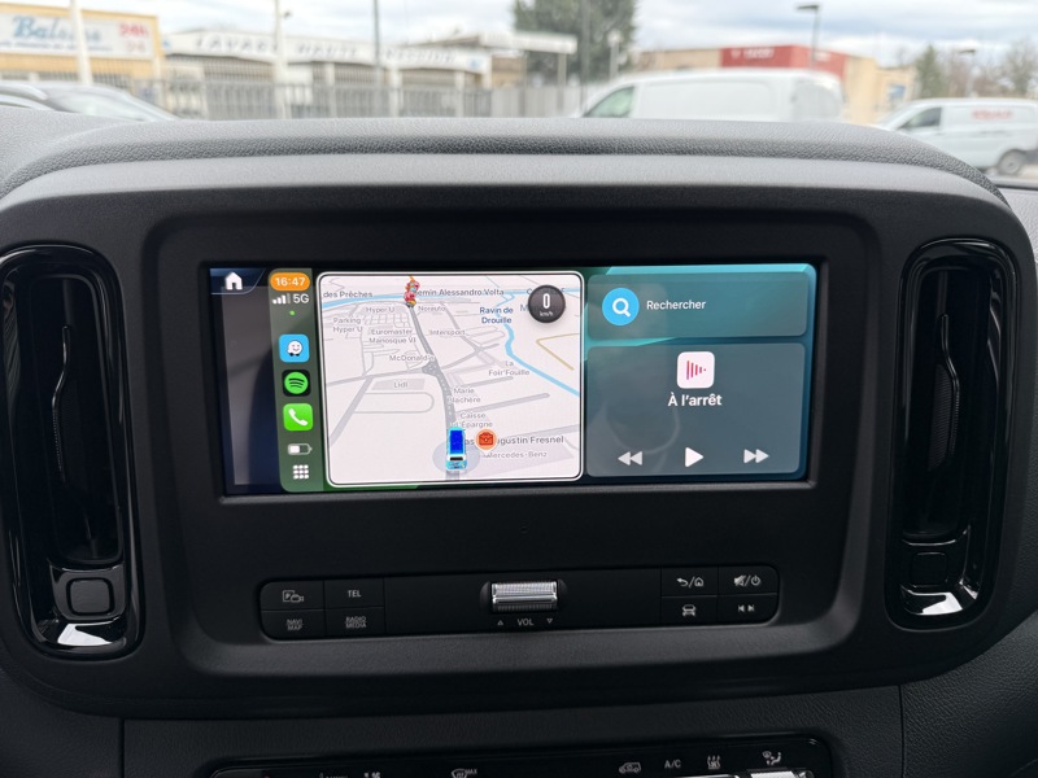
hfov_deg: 71.6
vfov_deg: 56.8
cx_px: 519
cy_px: 389
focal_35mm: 24
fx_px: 720
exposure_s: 1/298
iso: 80
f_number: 1.78
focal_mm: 6.76
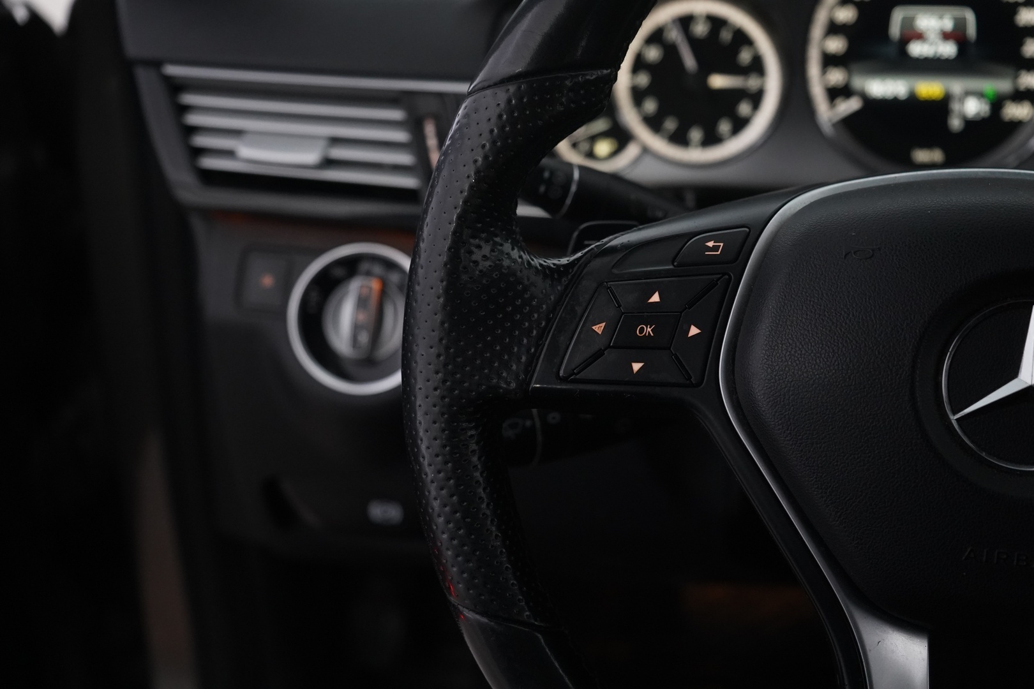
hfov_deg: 36.2
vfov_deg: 24.6
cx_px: 517
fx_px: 1580
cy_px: 344
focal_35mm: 55
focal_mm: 55
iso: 4000
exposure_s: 1/60
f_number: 5
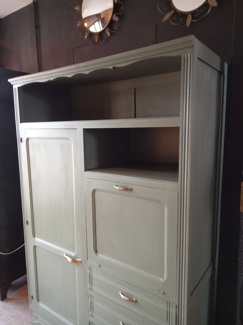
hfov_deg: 53.1
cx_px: 122
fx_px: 243
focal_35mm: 26
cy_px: 162
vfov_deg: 67.3
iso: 1092
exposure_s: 1/20
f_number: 2.2
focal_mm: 3.46
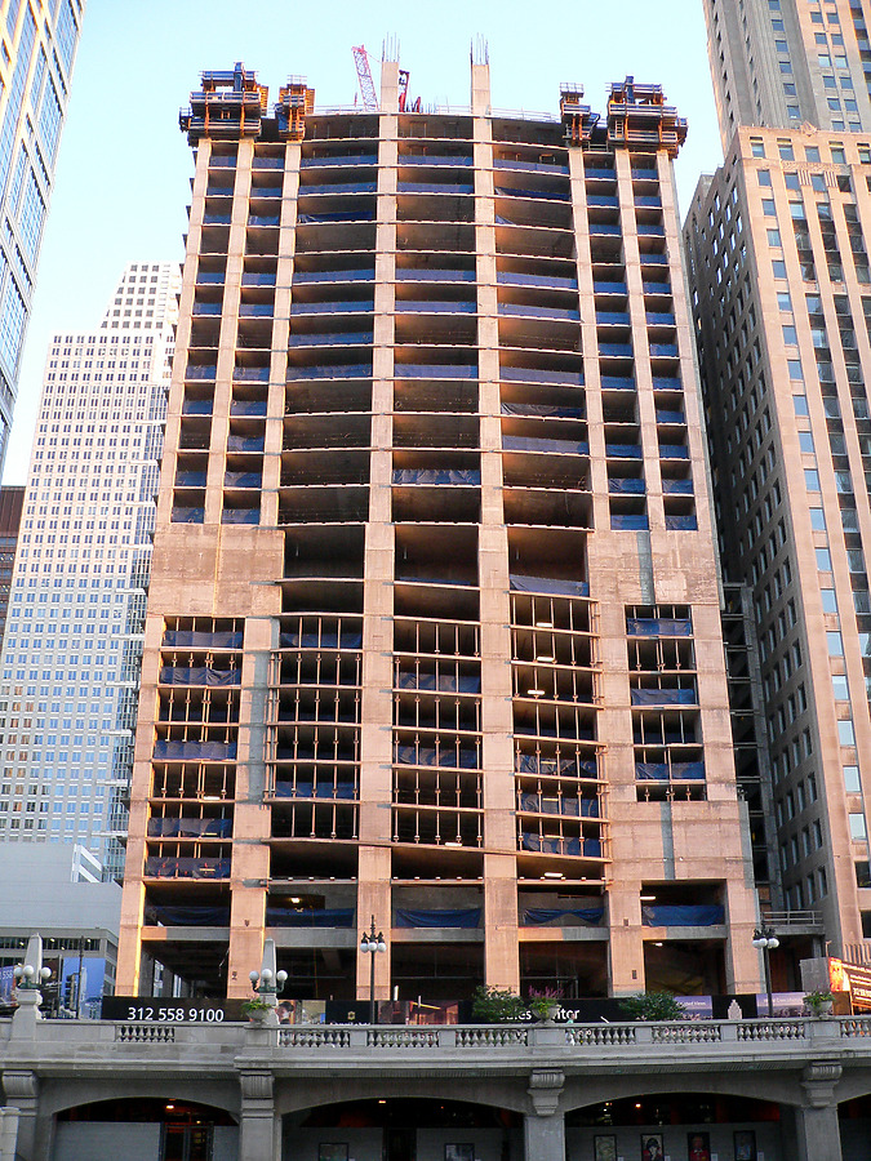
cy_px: 580
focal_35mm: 36
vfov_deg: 51.4
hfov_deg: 39.7
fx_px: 1208
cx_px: 436
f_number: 2.8
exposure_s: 1/60
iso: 200
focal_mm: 6
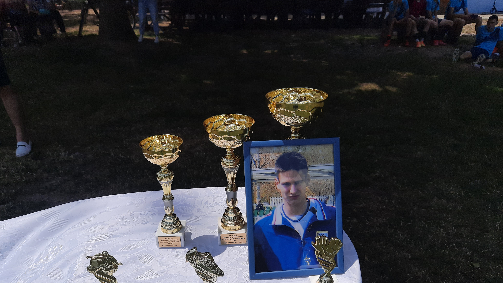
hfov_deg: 67.9
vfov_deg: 41.0
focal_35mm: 28
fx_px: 373
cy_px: 188
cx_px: 245
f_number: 2
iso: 32
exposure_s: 1/4000
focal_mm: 4.6
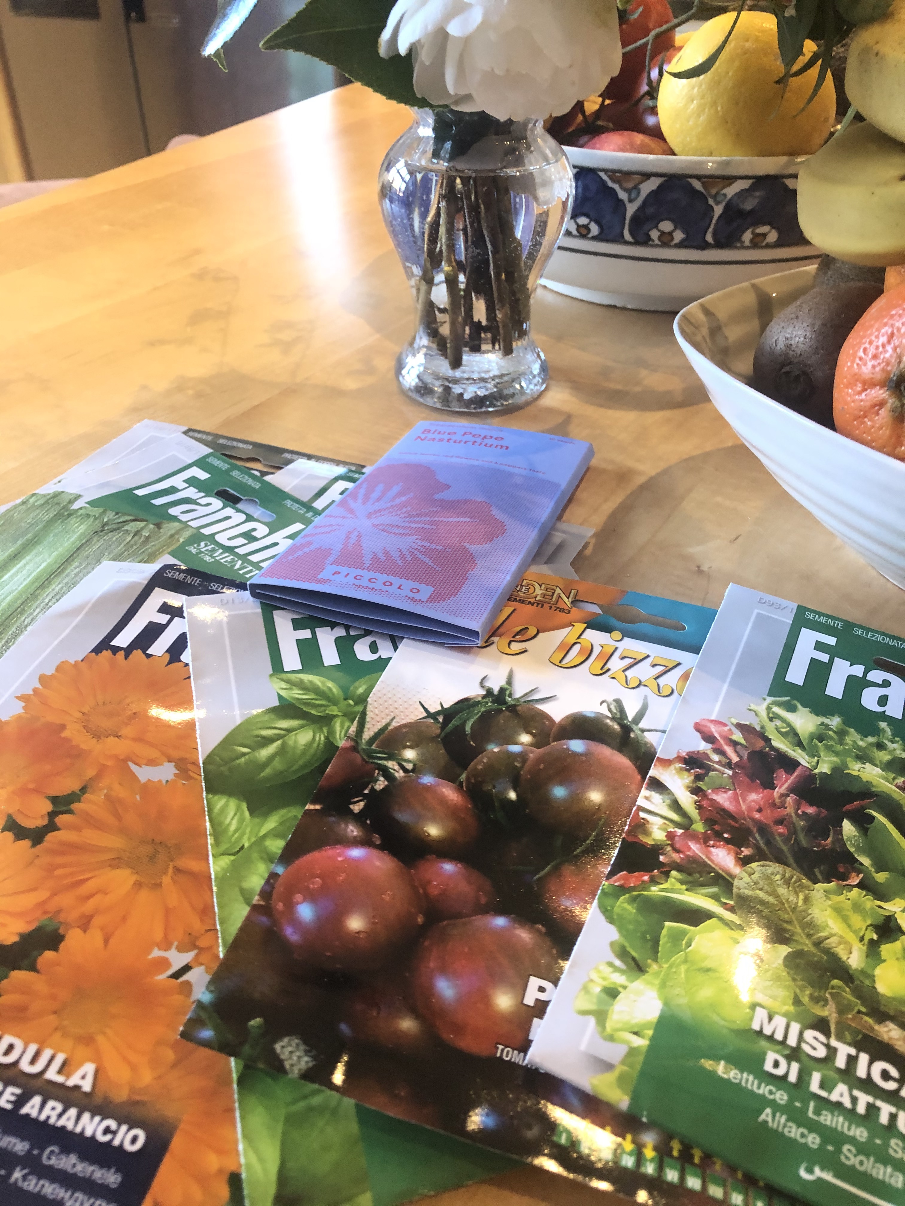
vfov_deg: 63.4
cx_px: 452
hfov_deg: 49.7
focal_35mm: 28
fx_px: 976
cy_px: 603
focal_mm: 3.99
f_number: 1.8
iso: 64
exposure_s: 1/17
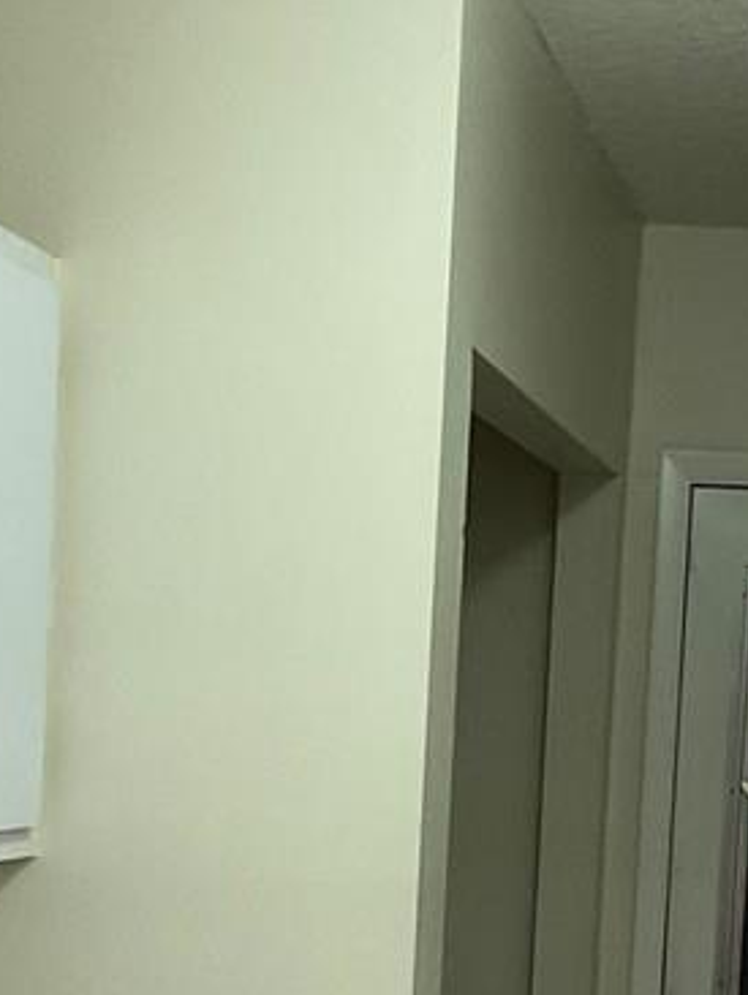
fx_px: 2734
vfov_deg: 19.9
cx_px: 487
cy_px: 1019
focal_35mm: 95
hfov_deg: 15.6
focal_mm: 3
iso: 80
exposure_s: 1/60
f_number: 1.8
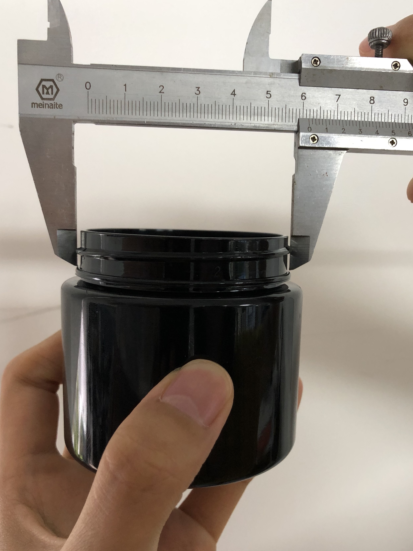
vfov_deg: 53.7
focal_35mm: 34
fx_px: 541
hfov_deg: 41.7
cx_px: 235
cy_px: 319
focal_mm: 4
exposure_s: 1/17
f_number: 1.8
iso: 50
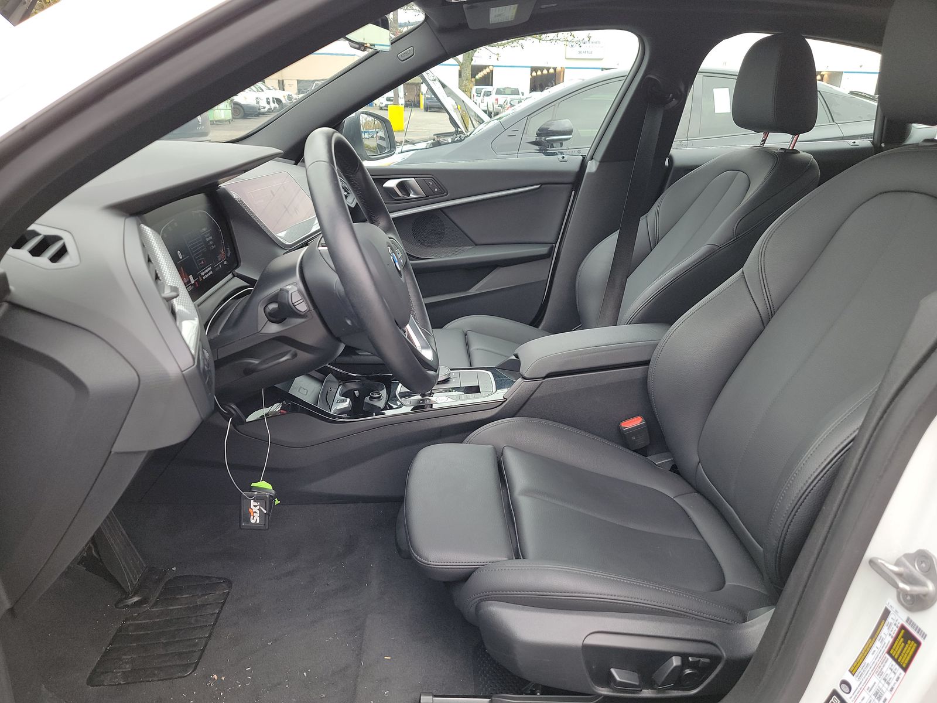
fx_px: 650
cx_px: 468
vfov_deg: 56.8
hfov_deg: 71.6
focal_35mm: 24
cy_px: 352
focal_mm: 6.7
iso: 107
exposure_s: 1/59
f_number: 1.8
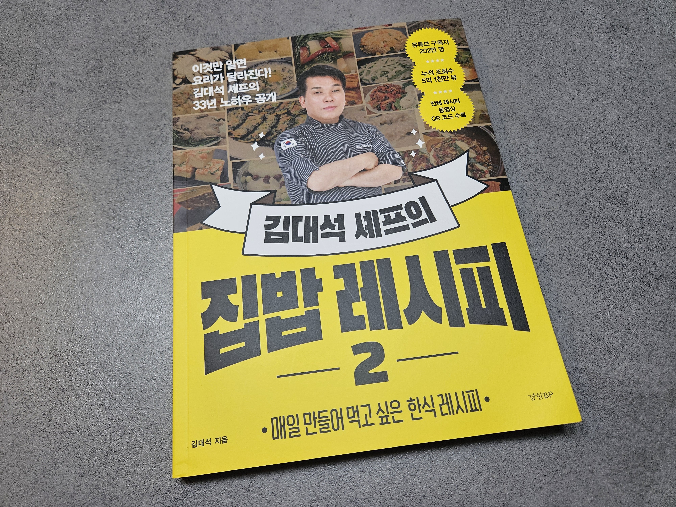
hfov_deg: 73.9
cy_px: 254
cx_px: 338
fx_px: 449
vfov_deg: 58.9
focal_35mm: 23
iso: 64
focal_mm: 5.4
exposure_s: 1/120
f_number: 1.8
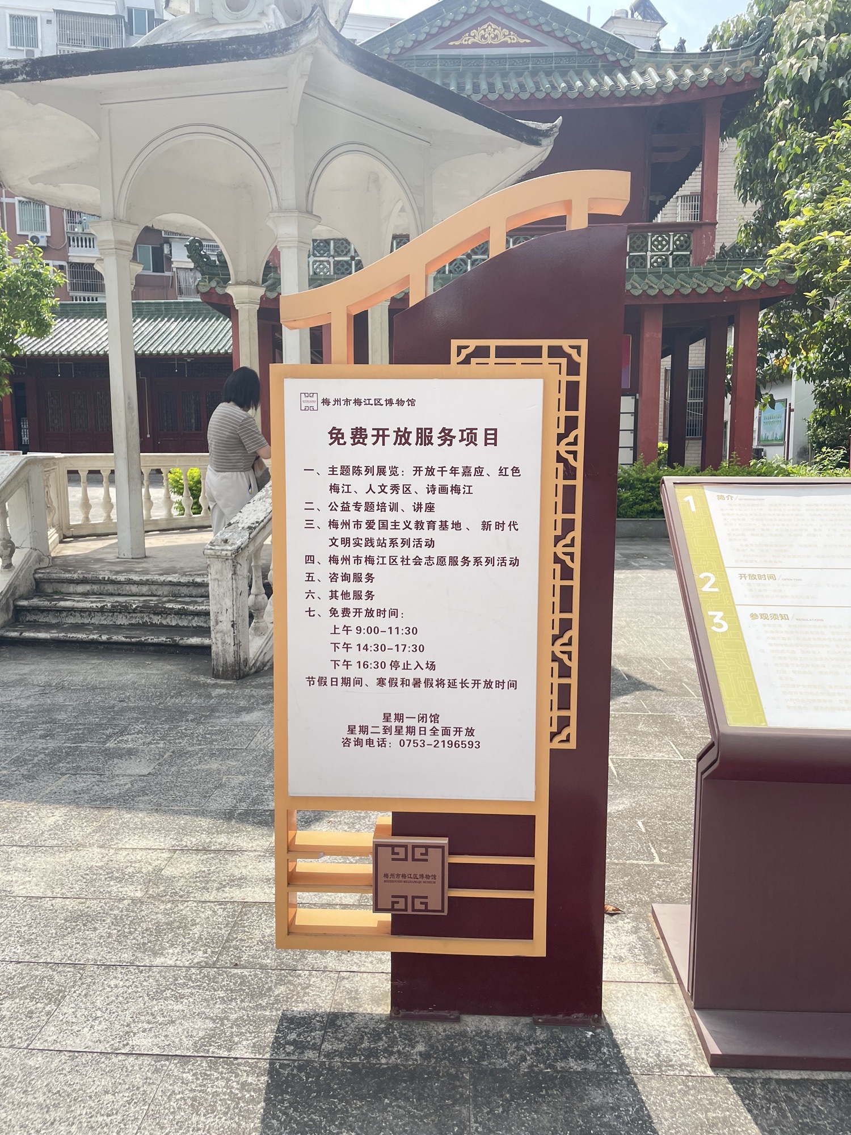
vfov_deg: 67.3
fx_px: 852
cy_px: 568
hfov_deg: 53.1
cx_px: 426
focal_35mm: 26
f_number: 1.6
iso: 32
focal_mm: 4.2
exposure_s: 1/1366
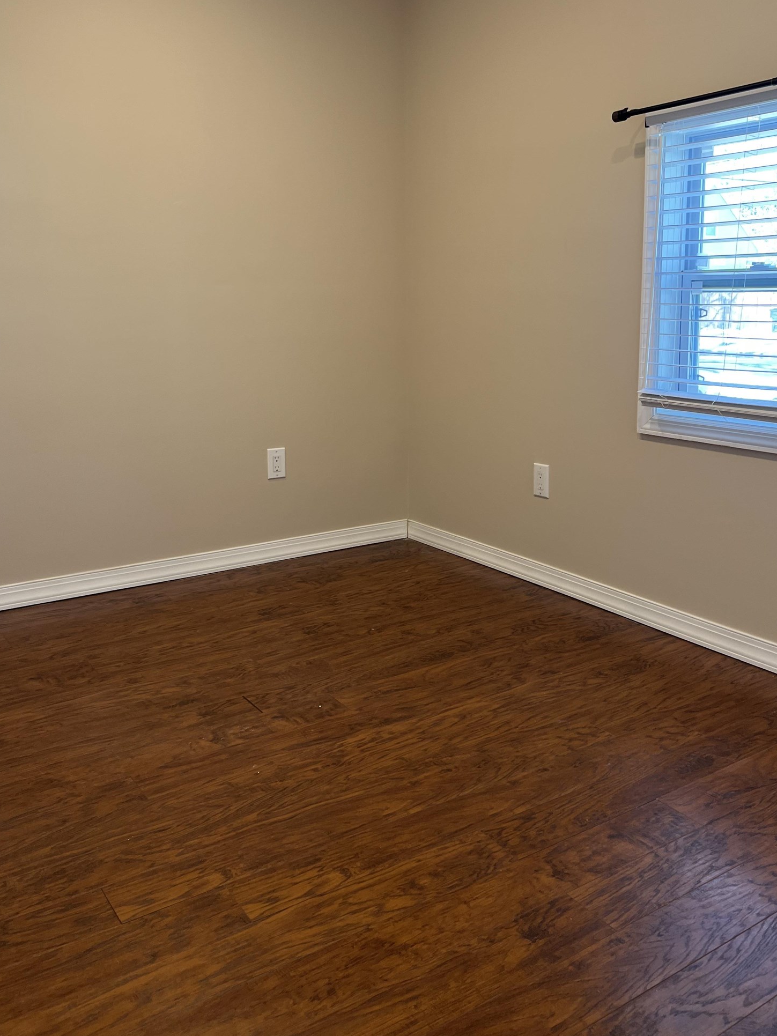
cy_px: 428
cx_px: 438
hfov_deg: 45.3
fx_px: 928
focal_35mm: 31
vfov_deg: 58.0
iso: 64
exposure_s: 1/60
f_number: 1.6
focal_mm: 5.1
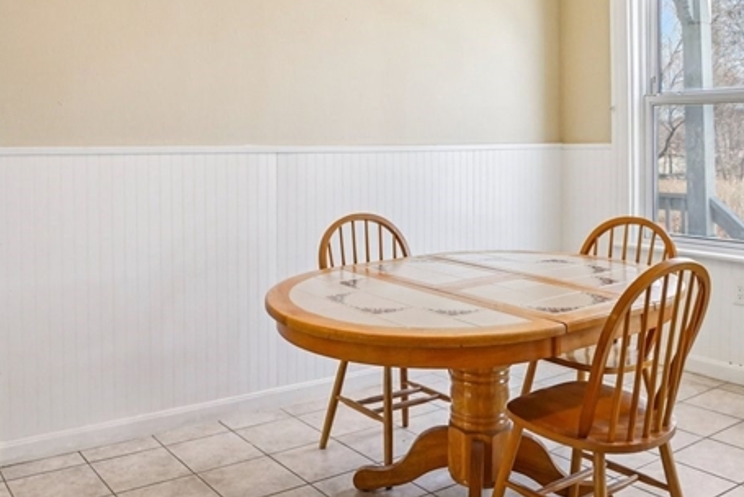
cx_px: 332
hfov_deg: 53.0
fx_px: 744
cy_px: 132
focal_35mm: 36
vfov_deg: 36.2
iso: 400
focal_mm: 16
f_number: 8
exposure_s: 1/30
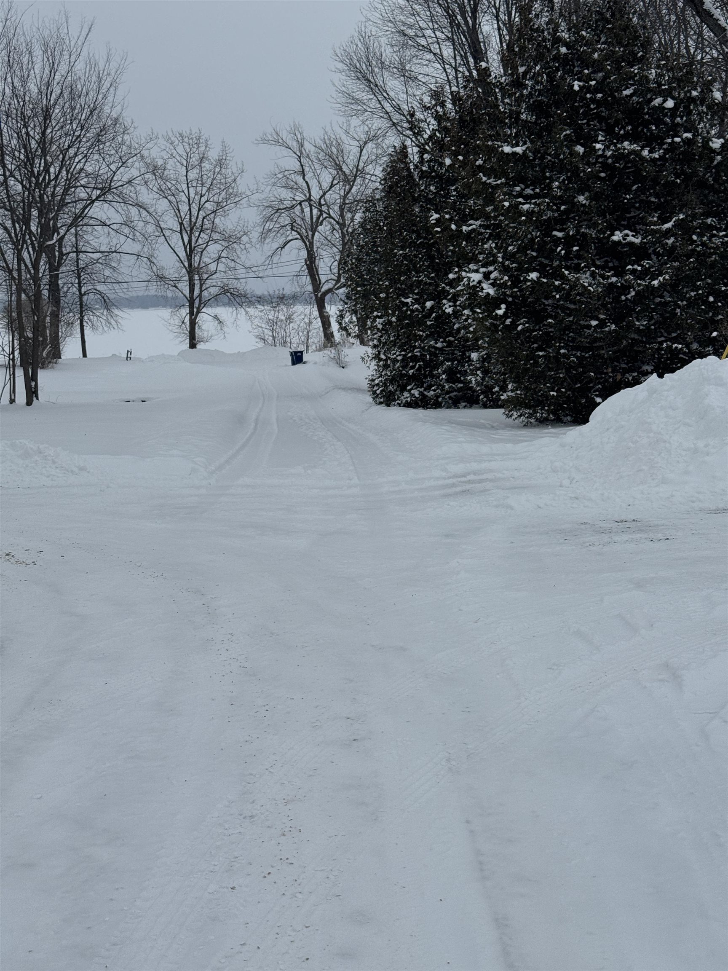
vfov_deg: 39.7
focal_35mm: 48
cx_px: 364
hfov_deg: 30.3
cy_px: 486
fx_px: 1346
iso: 80
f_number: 1.78
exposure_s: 1/10526
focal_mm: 6.76
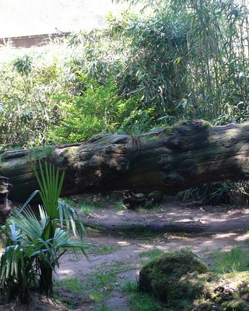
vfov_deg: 36.0
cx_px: 158
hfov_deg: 29.0
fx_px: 479
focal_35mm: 52
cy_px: 153
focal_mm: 7.4
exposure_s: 1/40
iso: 100
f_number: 2.8
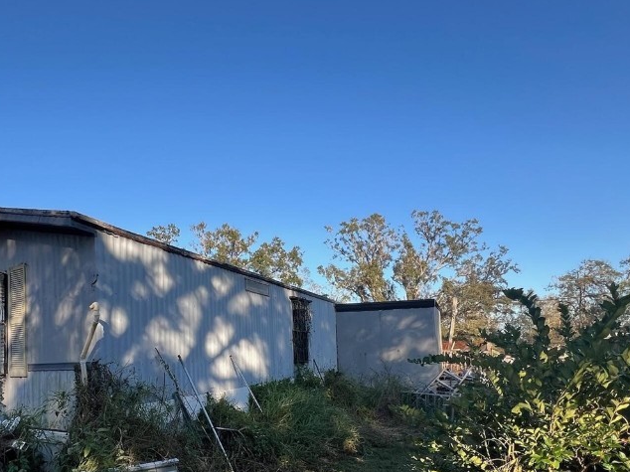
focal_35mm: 21
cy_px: 333
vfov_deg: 61.1
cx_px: 230
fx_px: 382
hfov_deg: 77.3
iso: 32
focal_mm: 1.57
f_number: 1.8
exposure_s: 1/533
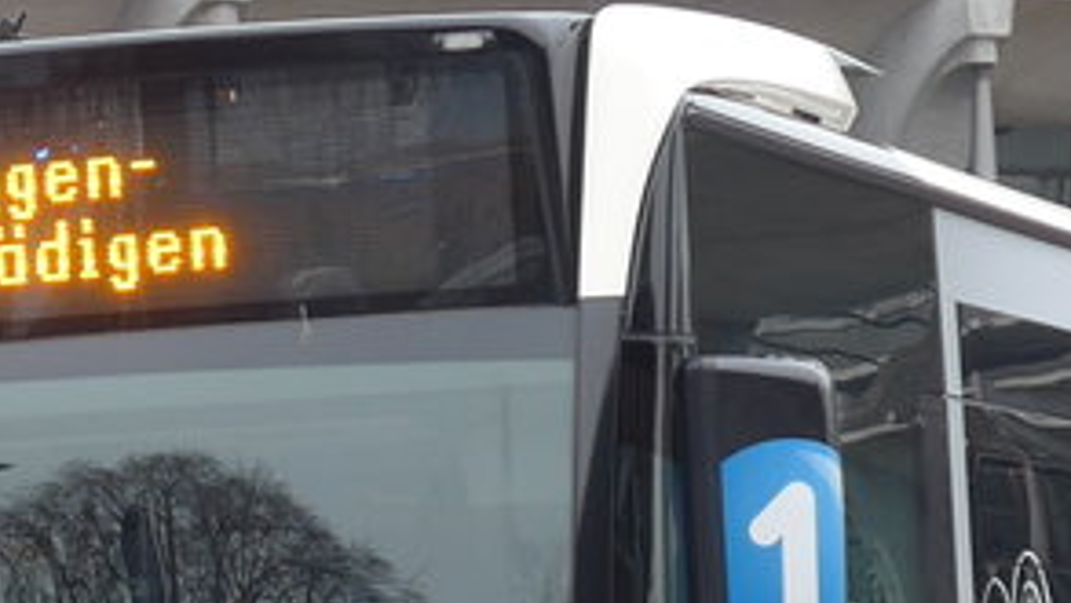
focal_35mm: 183
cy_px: 640
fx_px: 5198
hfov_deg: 11.7
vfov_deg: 6.6
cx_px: 263
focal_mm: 8.4
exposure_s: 1/100
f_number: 2.6
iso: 80
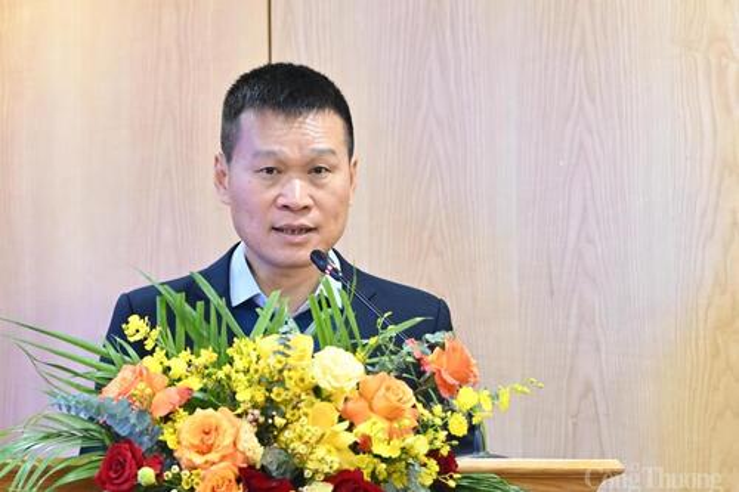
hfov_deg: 12.0
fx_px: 3529
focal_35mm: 172
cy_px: 246
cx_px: 370
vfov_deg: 8.0
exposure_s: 1/125
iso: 1600
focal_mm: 115
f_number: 4
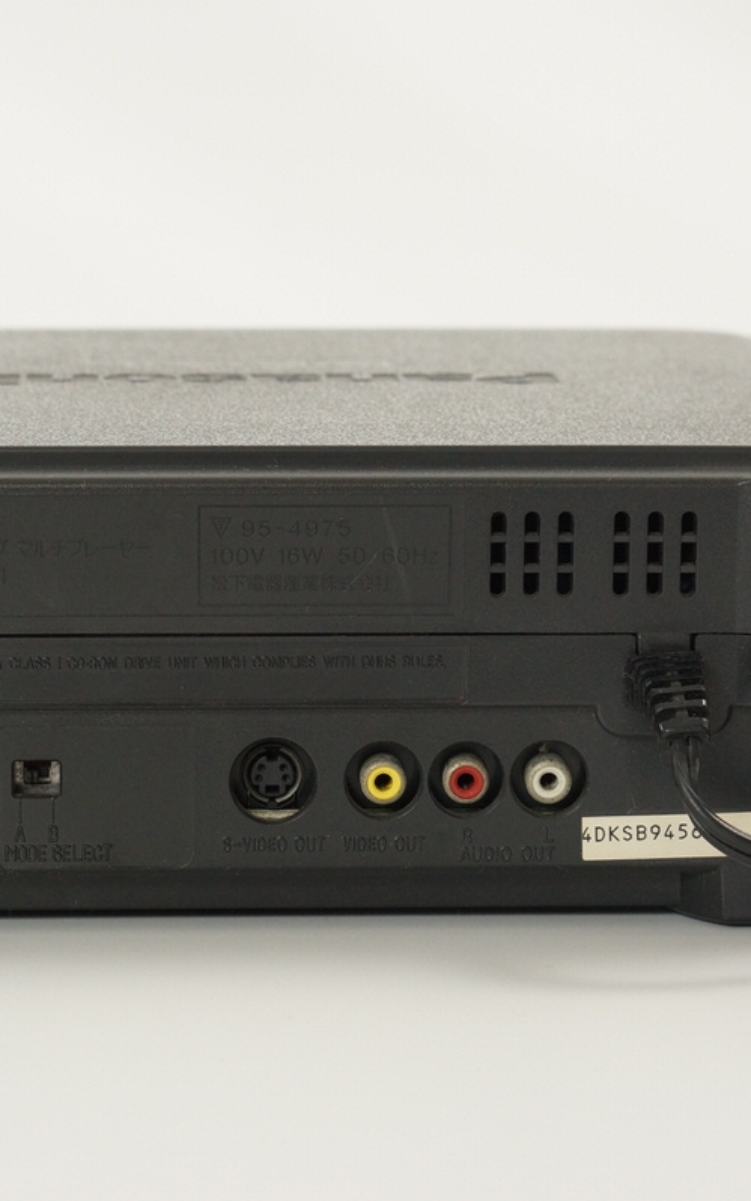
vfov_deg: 18.1
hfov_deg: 11.4
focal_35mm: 115
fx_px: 3765
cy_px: 600
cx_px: 271
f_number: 6.3
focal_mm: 50
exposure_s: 1/80
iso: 800
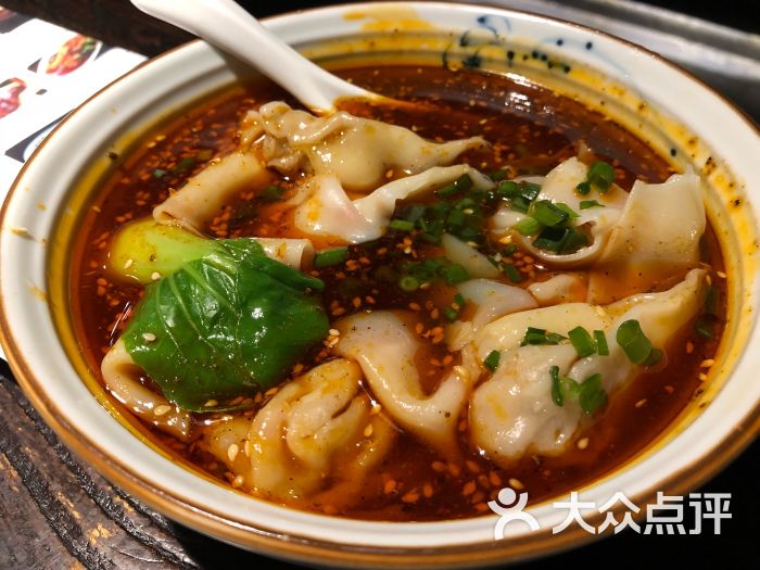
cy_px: 285
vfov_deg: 49.7
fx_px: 615
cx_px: 380
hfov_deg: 63.4
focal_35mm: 28
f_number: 1.8
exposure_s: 1/17
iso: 80
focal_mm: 4
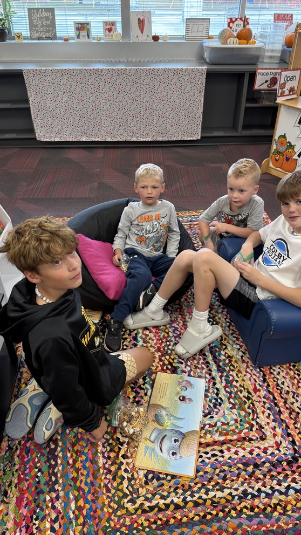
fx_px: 383
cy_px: 265
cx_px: 158
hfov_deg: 42.9
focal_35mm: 27
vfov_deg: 69.9
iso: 200
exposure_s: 1/90
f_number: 1.78
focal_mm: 6.76
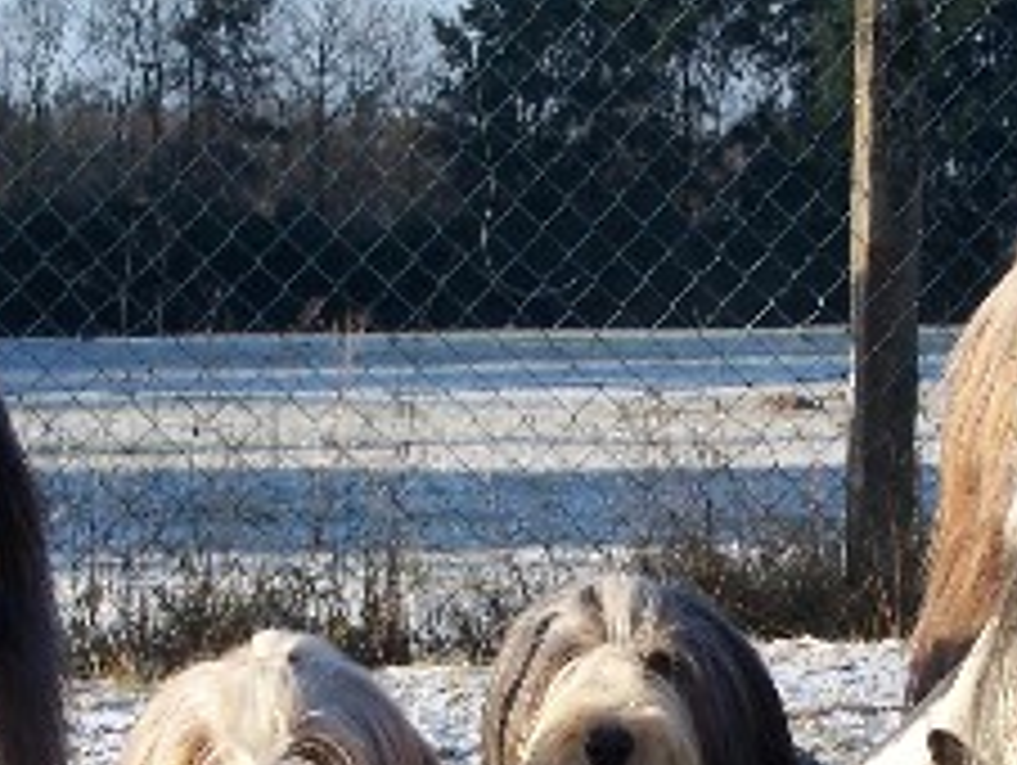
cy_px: 664
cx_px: 666
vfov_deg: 9.1
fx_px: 4794
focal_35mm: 163
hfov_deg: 12.1
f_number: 3.2
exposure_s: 1/500
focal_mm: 11.1
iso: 80
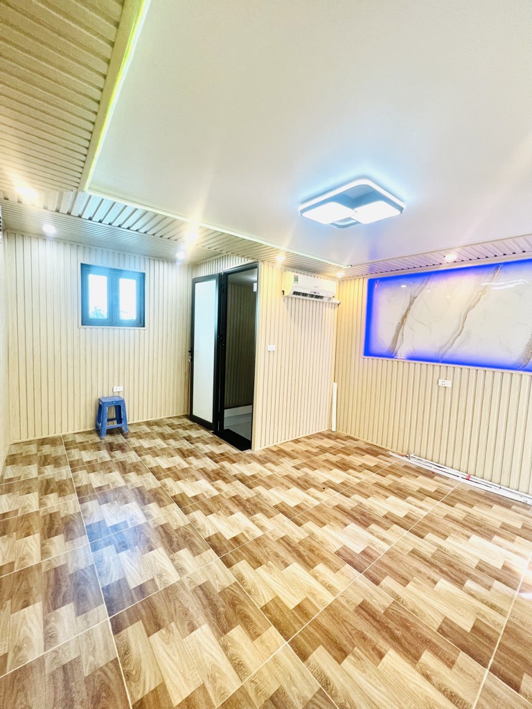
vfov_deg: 106.2
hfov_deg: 89.9
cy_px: 354
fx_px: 266
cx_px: 266
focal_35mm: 13
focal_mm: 1.57
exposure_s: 1/100
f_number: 1.8
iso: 160
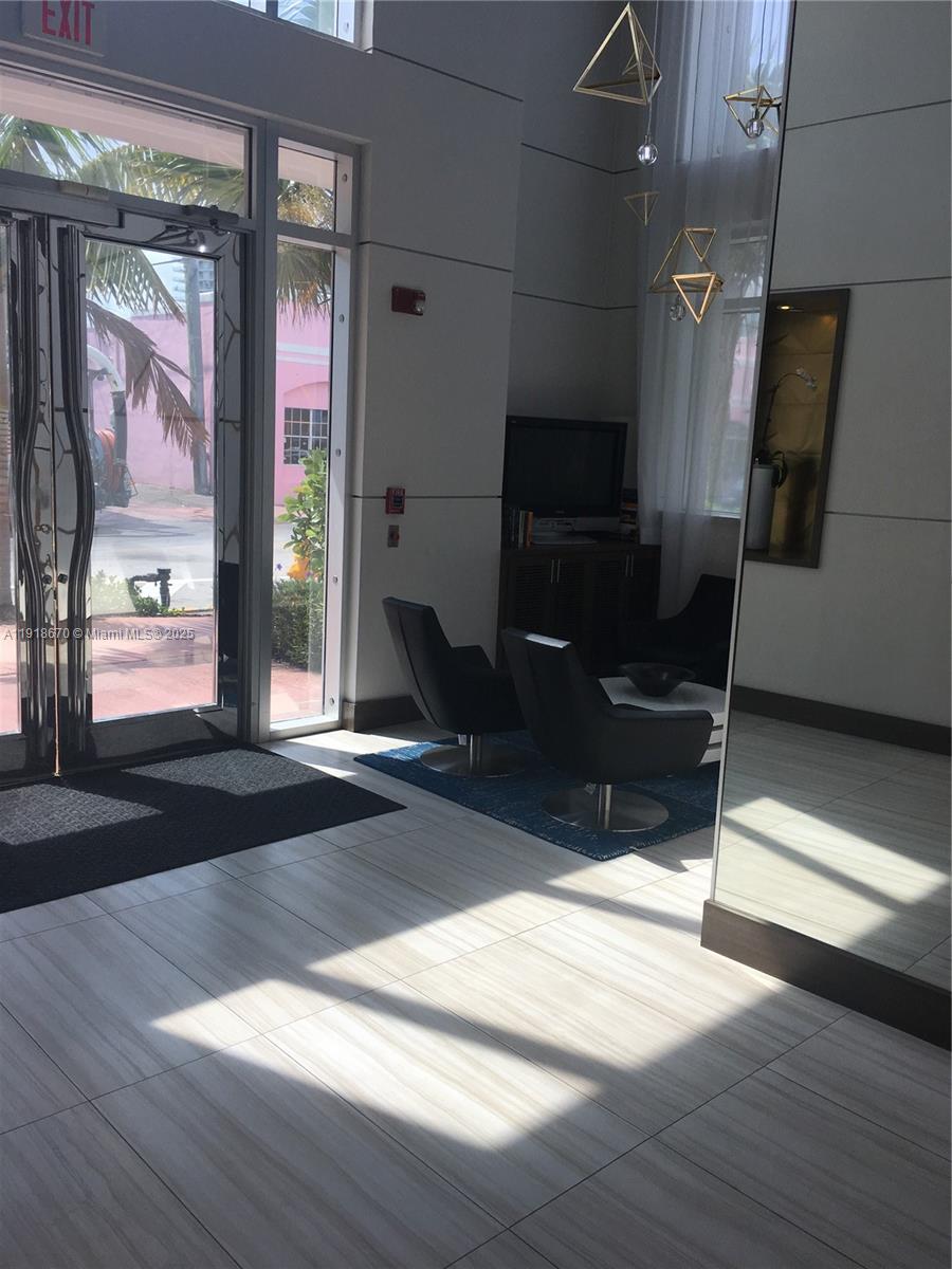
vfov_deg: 61.7
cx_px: 476
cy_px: 634
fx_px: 1063
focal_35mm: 29
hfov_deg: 48.2
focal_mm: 4.15
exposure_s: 1/388
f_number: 2.2
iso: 25
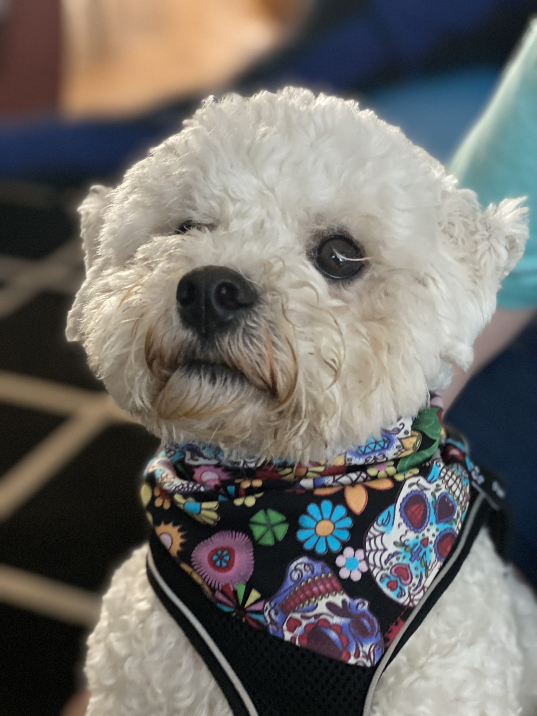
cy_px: 358
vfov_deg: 36.8
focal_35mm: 52
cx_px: 268
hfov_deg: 28.0
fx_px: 1076
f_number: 2
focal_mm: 6
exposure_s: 1/22
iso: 500
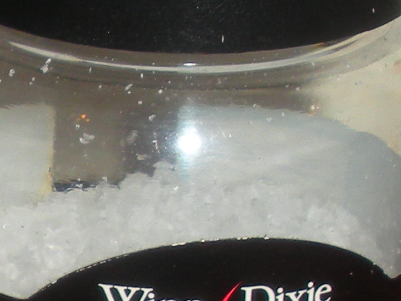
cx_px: -30
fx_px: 2341
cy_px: 304
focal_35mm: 202
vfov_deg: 7.3
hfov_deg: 9.7
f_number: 5.6
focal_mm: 6.3
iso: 64
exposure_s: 1/60
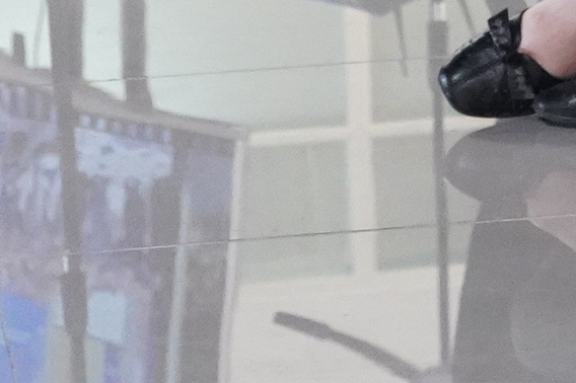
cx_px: 976
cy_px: -858
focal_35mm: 416
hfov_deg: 4.9
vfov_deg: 3.2
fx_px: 6652
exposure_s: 1/100
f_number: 5.6
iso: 10000
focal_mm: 60
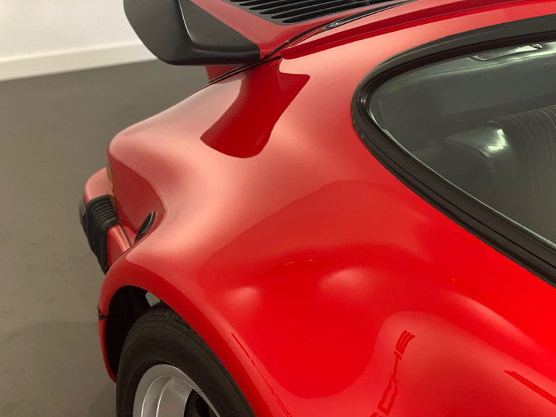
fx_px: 835
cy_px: 208
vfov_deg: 28.0
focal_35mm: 52
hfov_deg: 36.8
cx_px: 278
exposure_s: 1/25
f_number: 2
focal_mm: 6
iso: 400
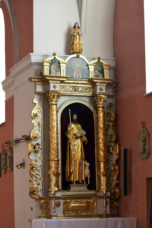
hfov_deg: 14.0
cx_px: 79
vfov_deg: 20.9
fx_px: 618
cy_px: 135
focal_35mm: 98
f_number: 6.3
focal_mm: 55
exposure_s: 1/20
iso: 400
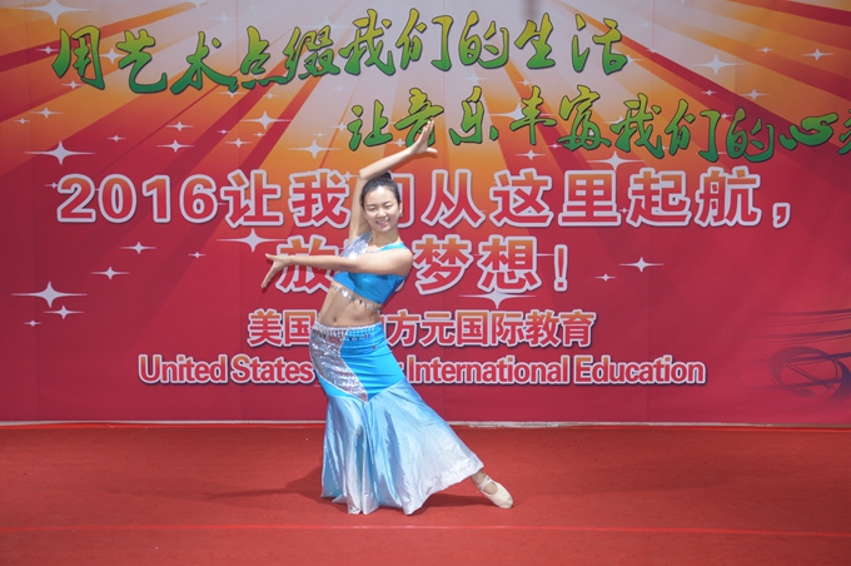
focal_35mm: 48
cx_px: 426
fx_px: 1134
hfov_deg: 41.1
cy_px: 283
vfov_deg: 28.0
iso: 320
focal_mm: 32
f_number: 4.2
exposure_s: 1/30
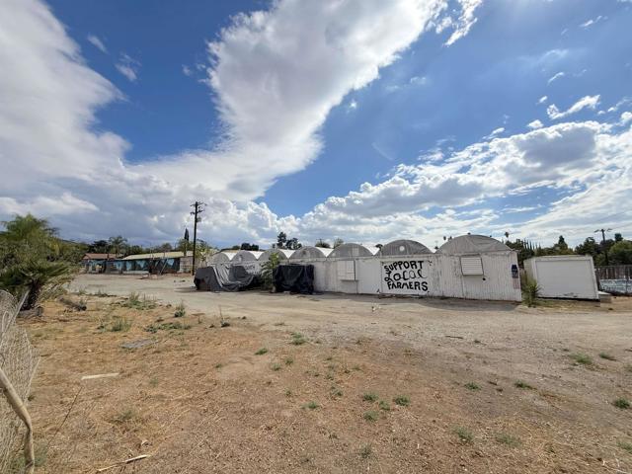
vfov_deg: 85.7
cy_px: 237
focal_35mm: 14
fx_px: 256
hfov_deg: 102.1
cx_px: 316
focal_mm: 2.22
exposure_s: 1/6173
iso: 50
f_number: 2.2
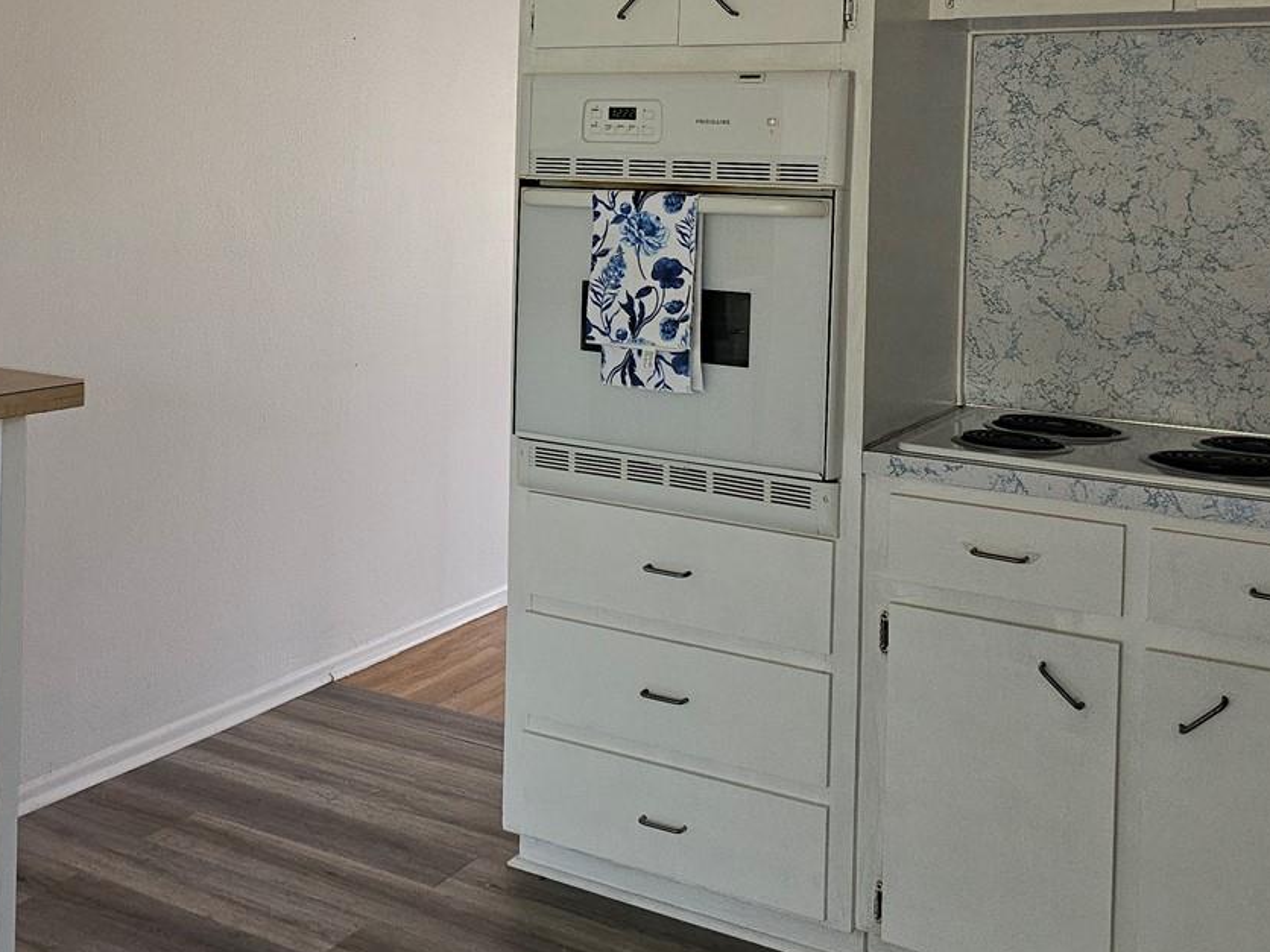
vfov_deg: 32.1
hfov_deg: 41.5
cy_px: 203
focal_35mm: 44
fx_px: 1614
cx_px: 295
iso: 100
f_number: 1.7
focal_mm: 6.3
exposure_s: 1/40
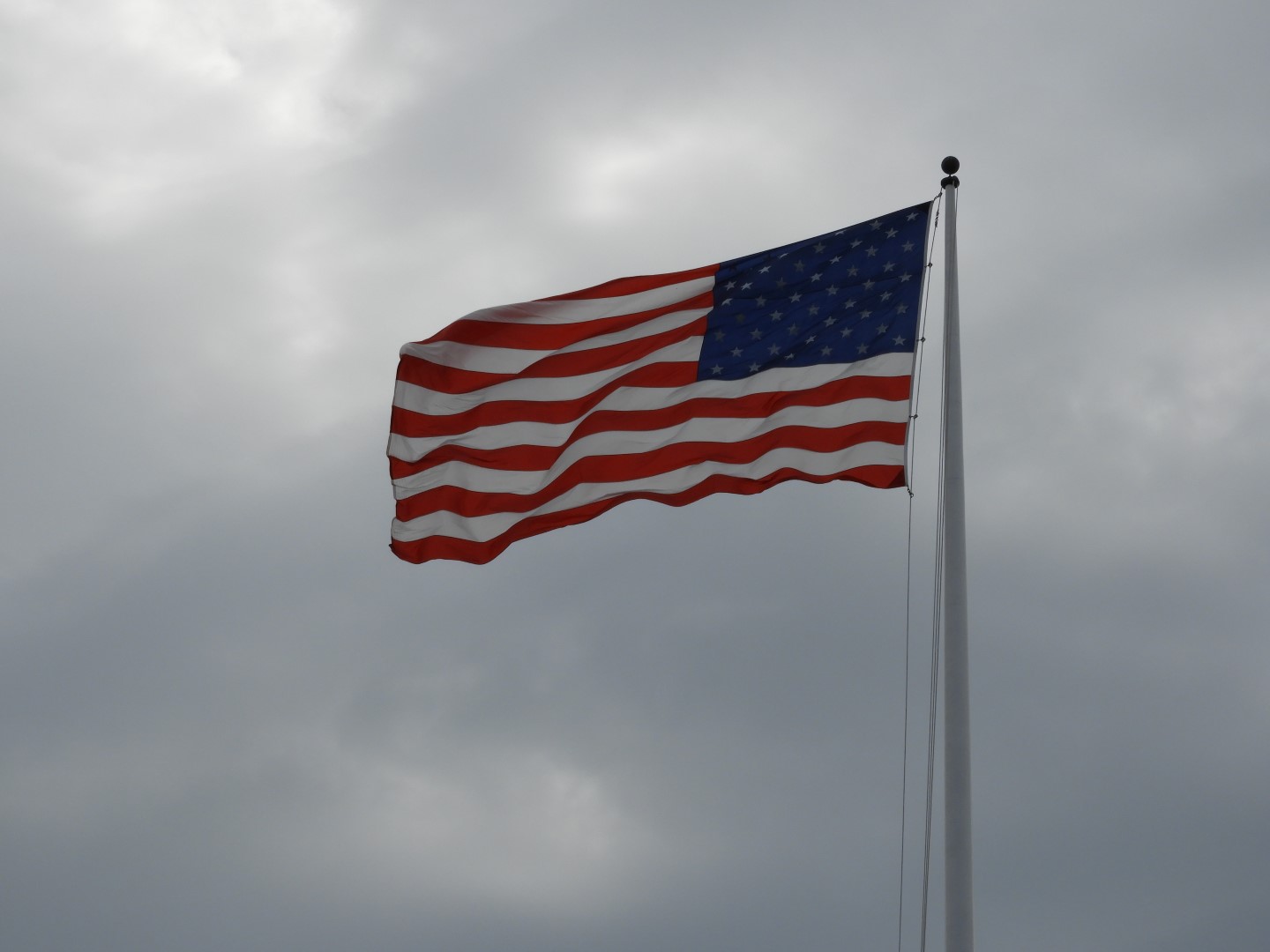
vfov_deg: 14.1
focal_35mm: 105
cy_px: 476
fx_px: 3852
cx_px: 635
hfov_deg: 18.7
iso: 100
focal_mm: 18.8
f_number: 4.8
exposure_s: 1/2000
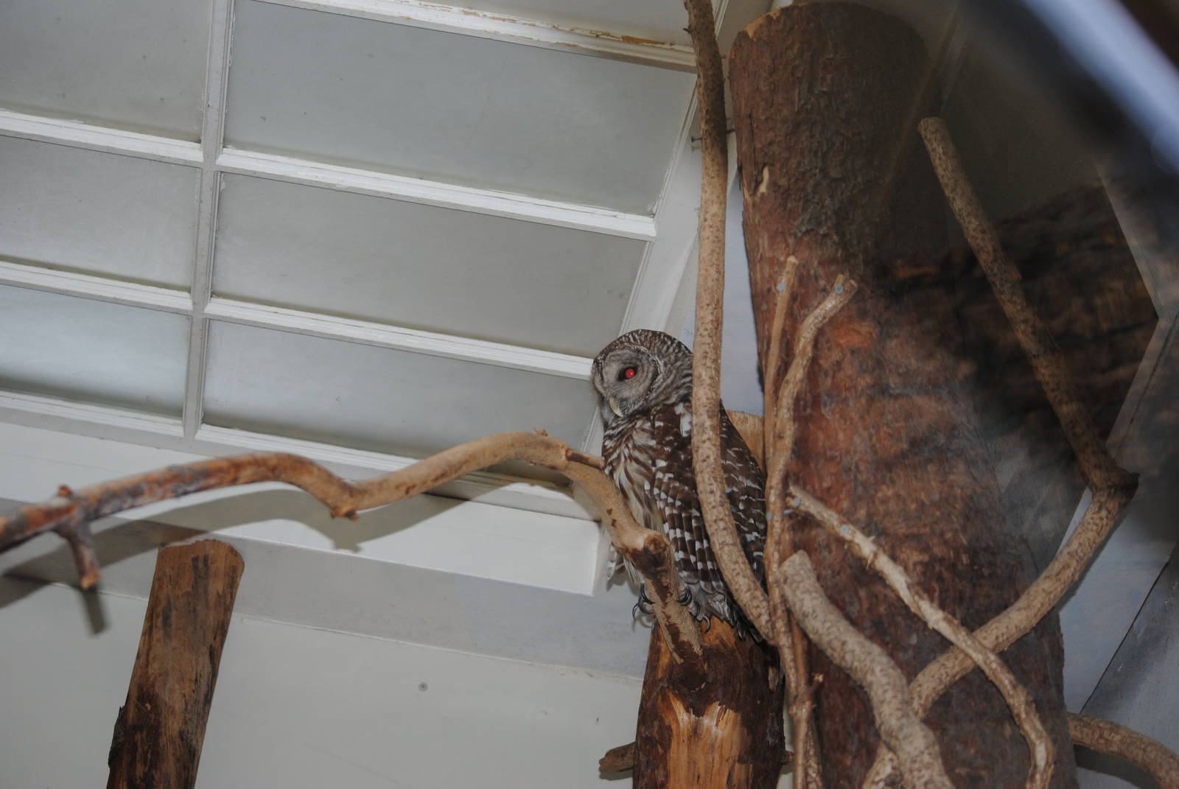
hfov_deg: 24.6
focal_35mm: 82
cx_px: 590
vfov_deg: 16.6
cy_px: 394
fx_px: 2705
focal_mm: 55
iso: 200
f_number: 4.5
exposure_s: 1/60
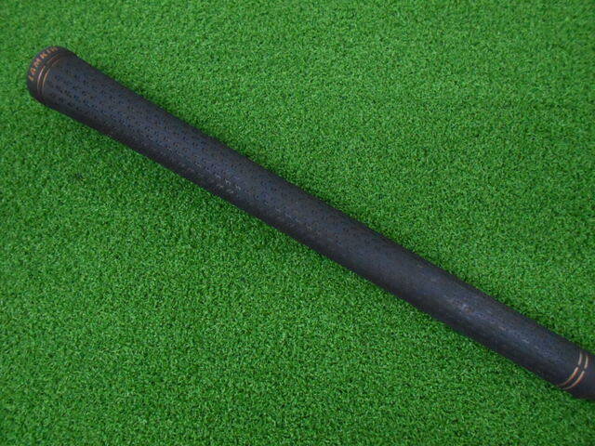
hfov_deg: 67.3
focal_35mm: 26
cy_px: 223
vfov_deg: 53.1
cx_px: 298
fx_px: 447
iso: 800
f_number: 3.2
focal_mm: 4.6
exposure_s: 1/80
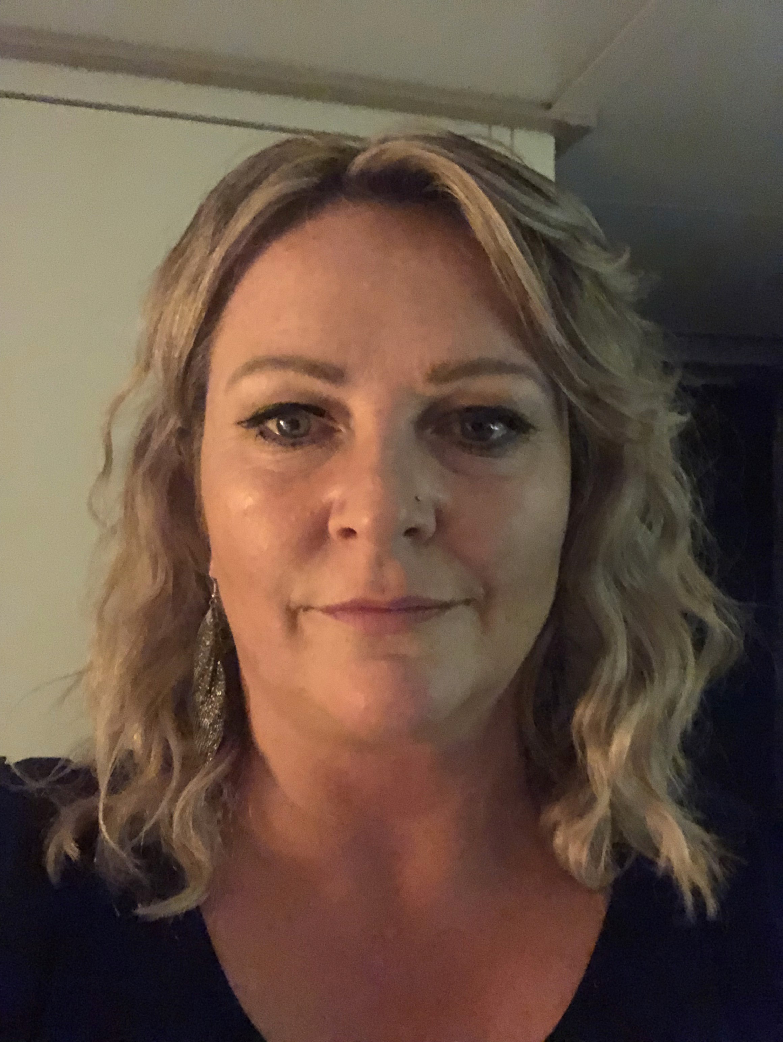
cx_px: 392
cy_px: 521
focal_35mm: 32
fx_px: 964
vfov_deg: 56.8
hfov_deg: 44.2
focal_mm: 2.87
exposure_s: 1/15
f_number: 2.2
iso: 1600
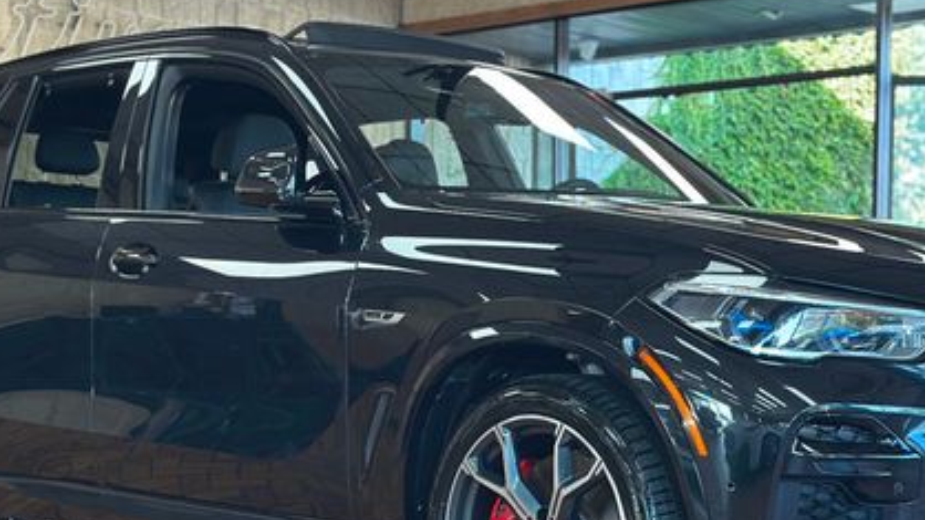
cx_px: 505
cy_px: 392
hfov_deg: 26.5
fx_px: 1962
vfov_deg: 15.0
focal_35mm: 80
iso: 160
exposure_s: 1/120
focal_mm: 6.86
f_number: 1.78
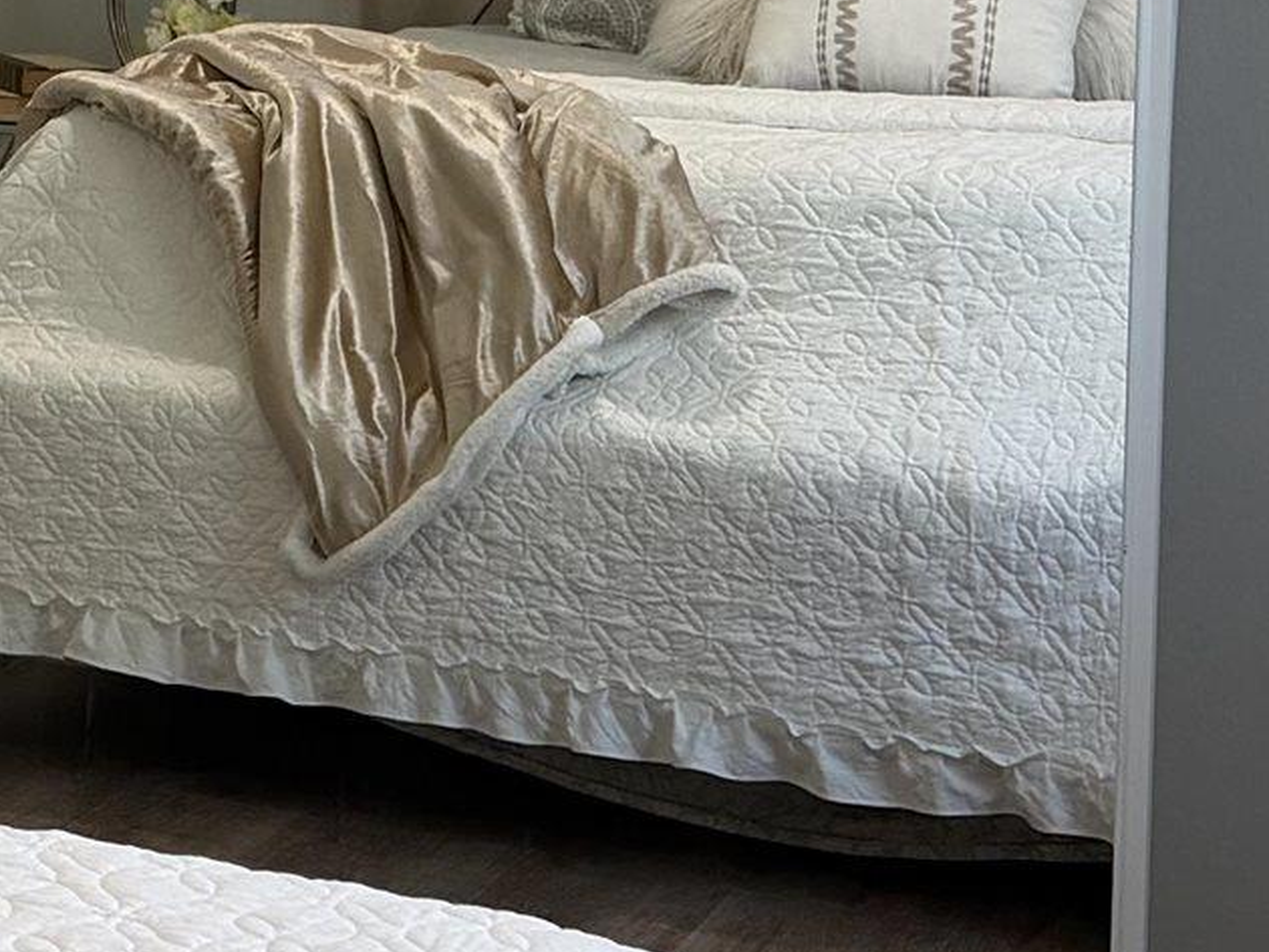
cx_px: -550
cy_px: 0
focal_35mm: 117
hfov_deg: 15.7
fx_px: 4291
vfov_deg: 12.5
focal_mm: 6.76
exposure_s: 1/120
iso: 160
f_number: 1.78
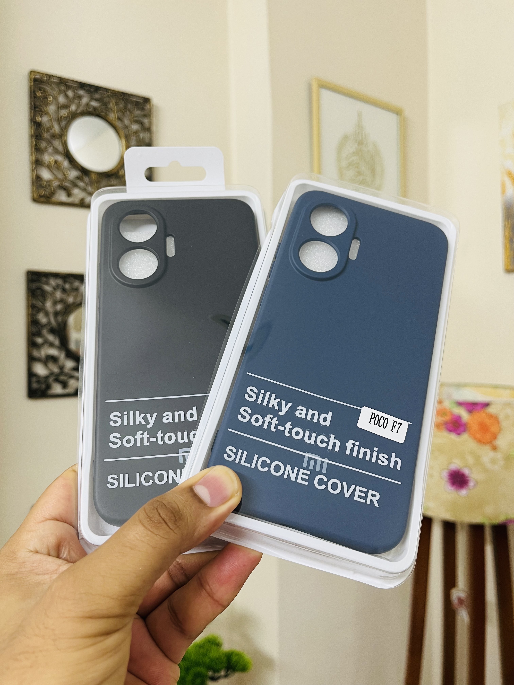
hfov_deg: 53.1
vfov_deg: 67.3
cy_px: 342
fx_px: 515
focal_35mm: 26
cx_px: 257
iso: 80
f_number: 1.6
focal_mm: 5.1
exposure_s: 1/50
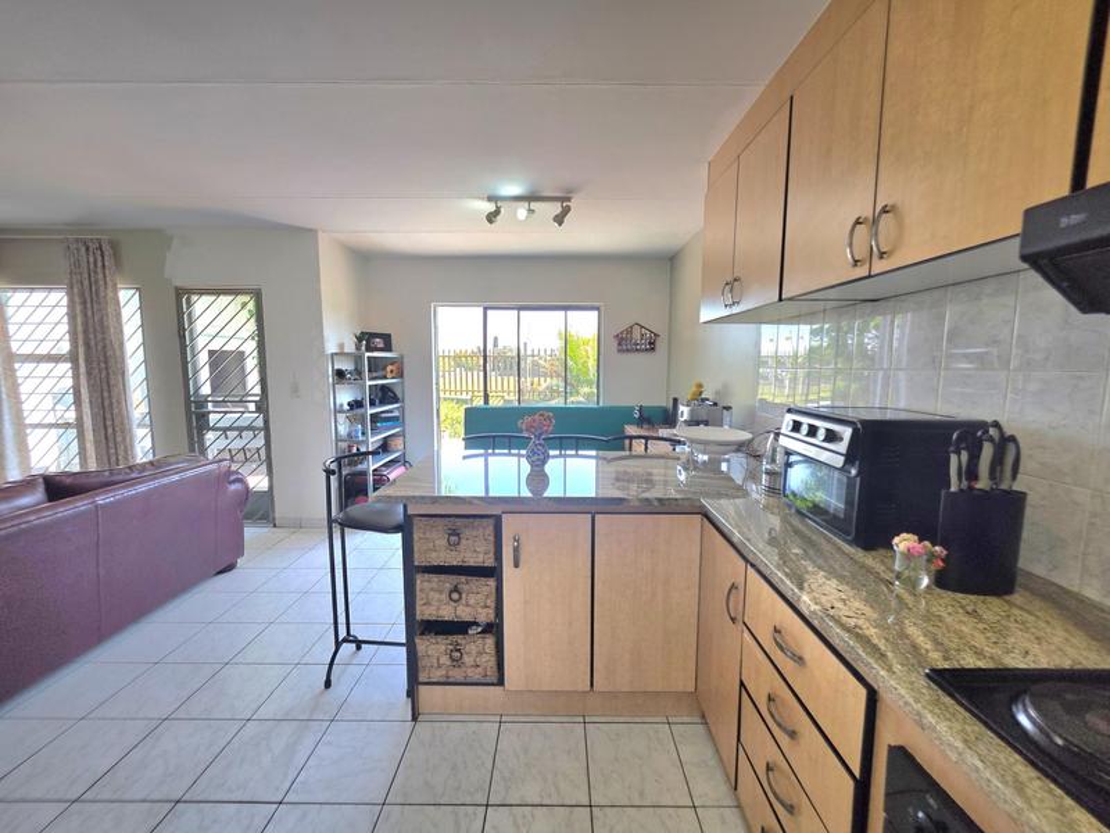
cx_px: 555
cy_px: 416
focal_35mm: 13
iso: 80
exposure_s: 1/101
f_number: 1.9
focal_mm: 2.2
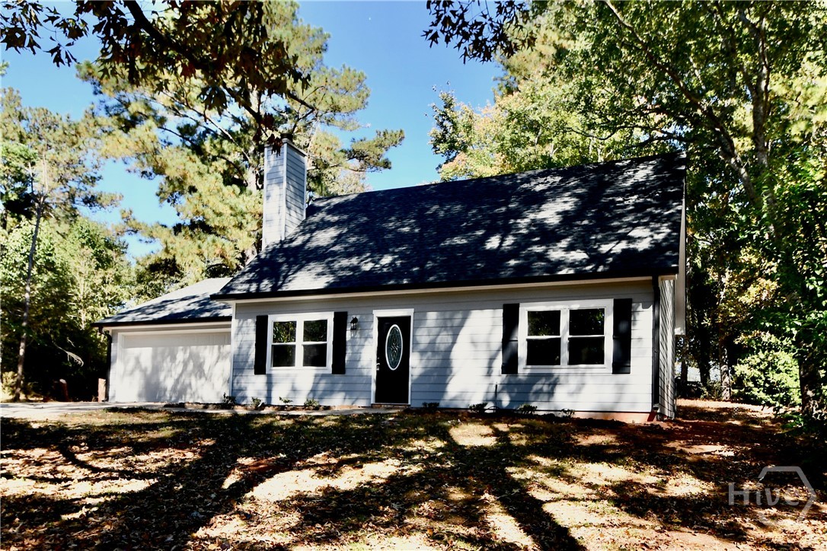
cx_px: 414
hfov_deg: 96.7
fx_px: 368
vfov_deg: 73.7
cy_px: 276
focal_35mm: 16
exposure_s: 1/250
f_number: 6.3
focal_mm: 11
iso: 200
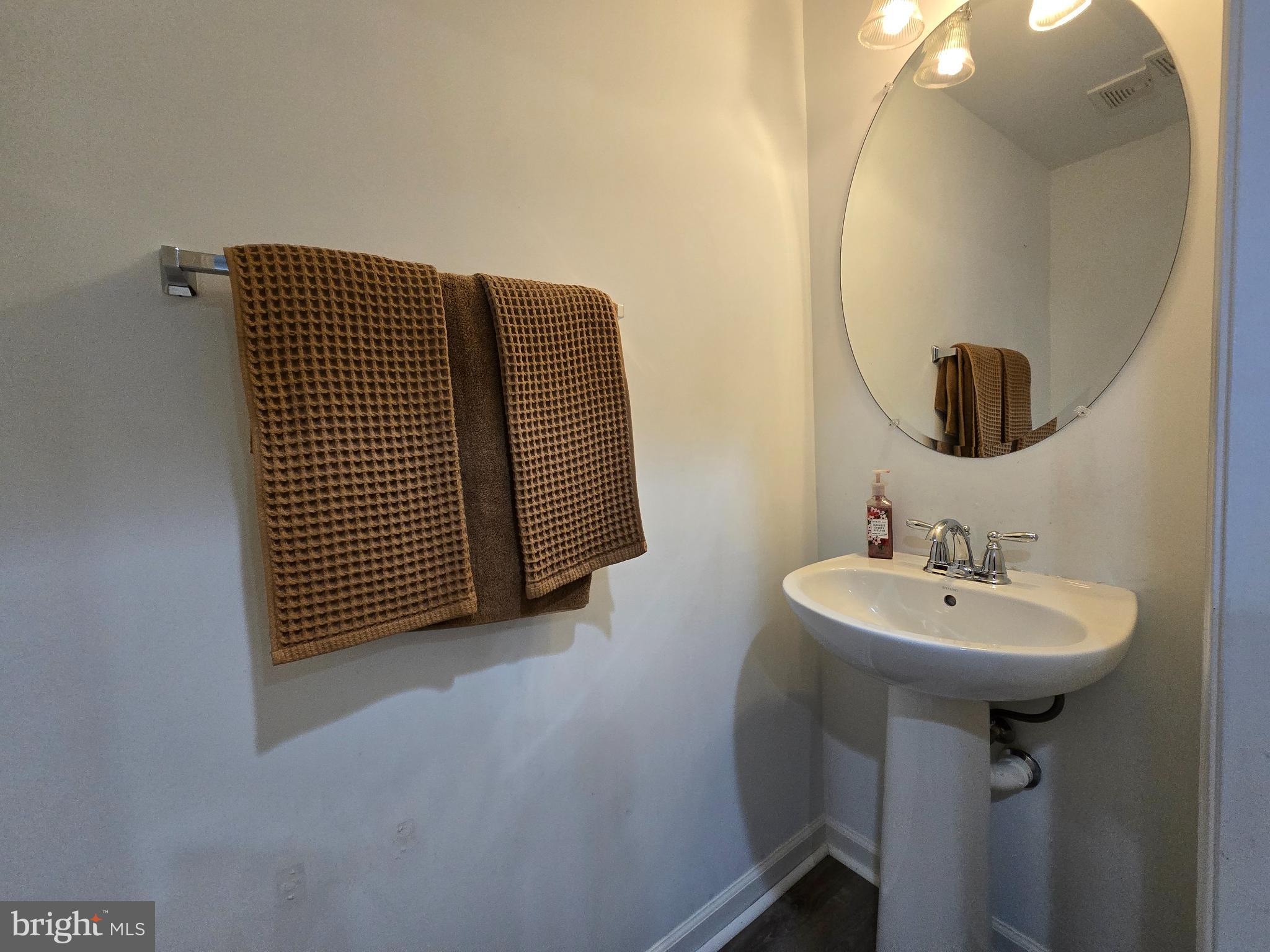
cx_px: 635
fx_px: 477
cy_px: 476
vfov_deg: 89.9
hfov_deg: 106.2
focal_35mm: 13
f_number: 2.2
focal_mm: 2.2
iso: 400
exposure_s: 1/60
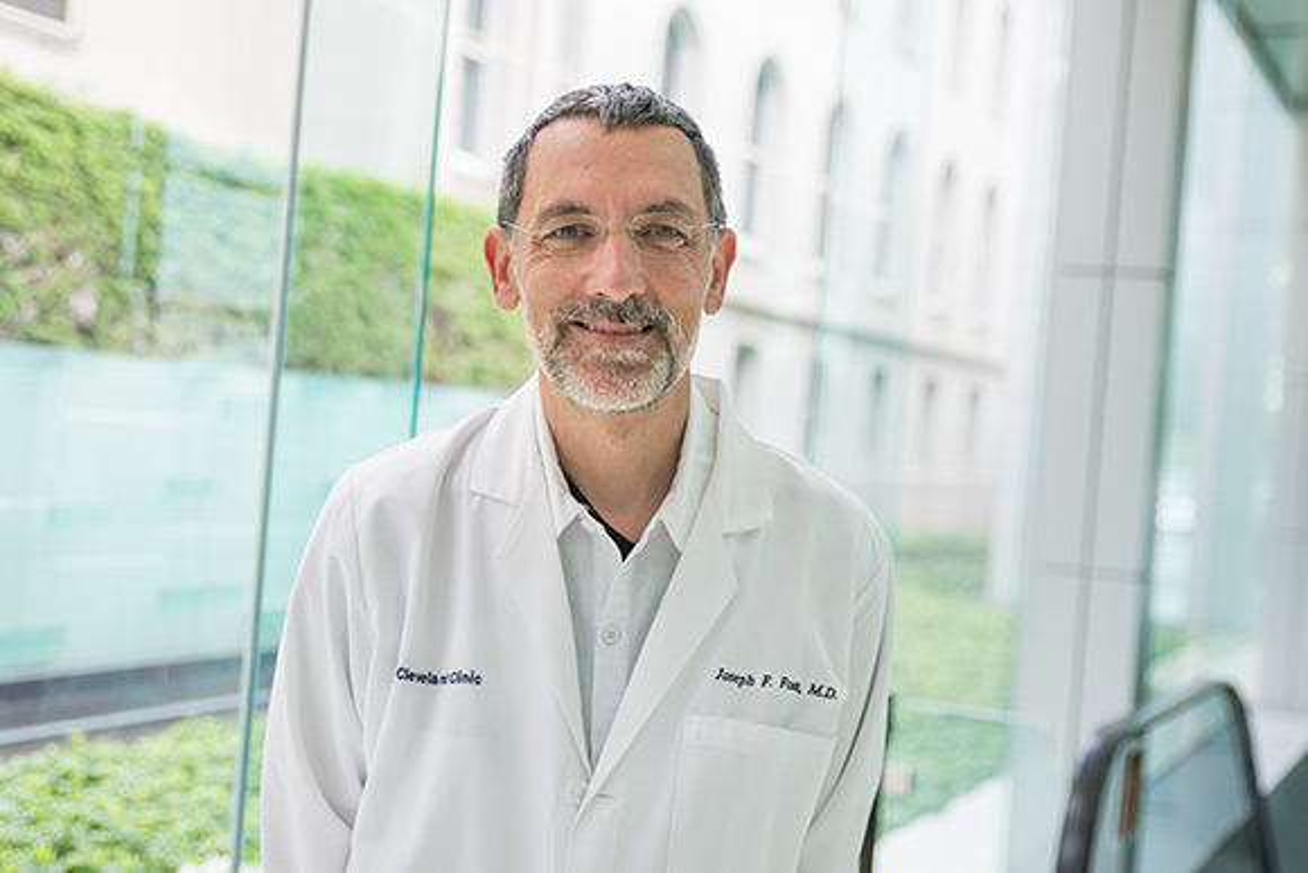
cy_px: 436
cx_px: 654
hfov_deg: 46.4
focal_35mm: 42
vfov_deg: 31.9
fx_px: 1526
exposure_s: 1/750
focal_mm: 42
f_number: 3.3
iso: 200
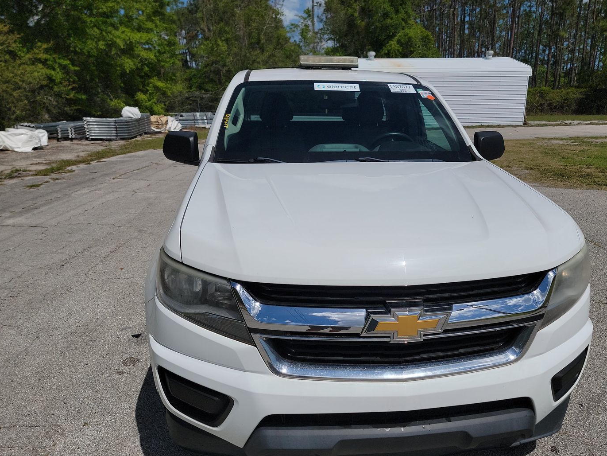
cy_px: 250
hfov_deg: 63.2
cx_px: 343
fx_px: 491
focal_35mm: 28
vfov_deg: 49.7
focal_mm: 6.7
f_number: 1.8
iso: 50
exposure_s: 1/4019
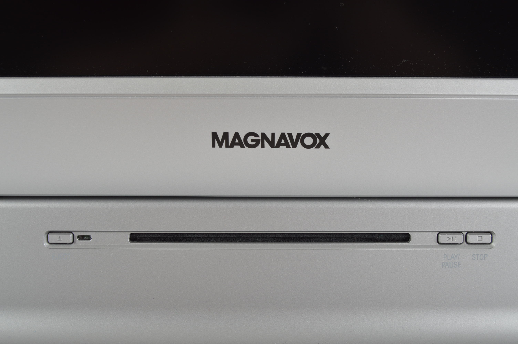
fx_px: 647
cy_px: 172
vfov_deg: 29.8
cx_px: 259
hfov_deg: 43.6
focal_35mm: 45
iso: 200
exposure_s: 1/125
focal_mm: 30
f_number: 9
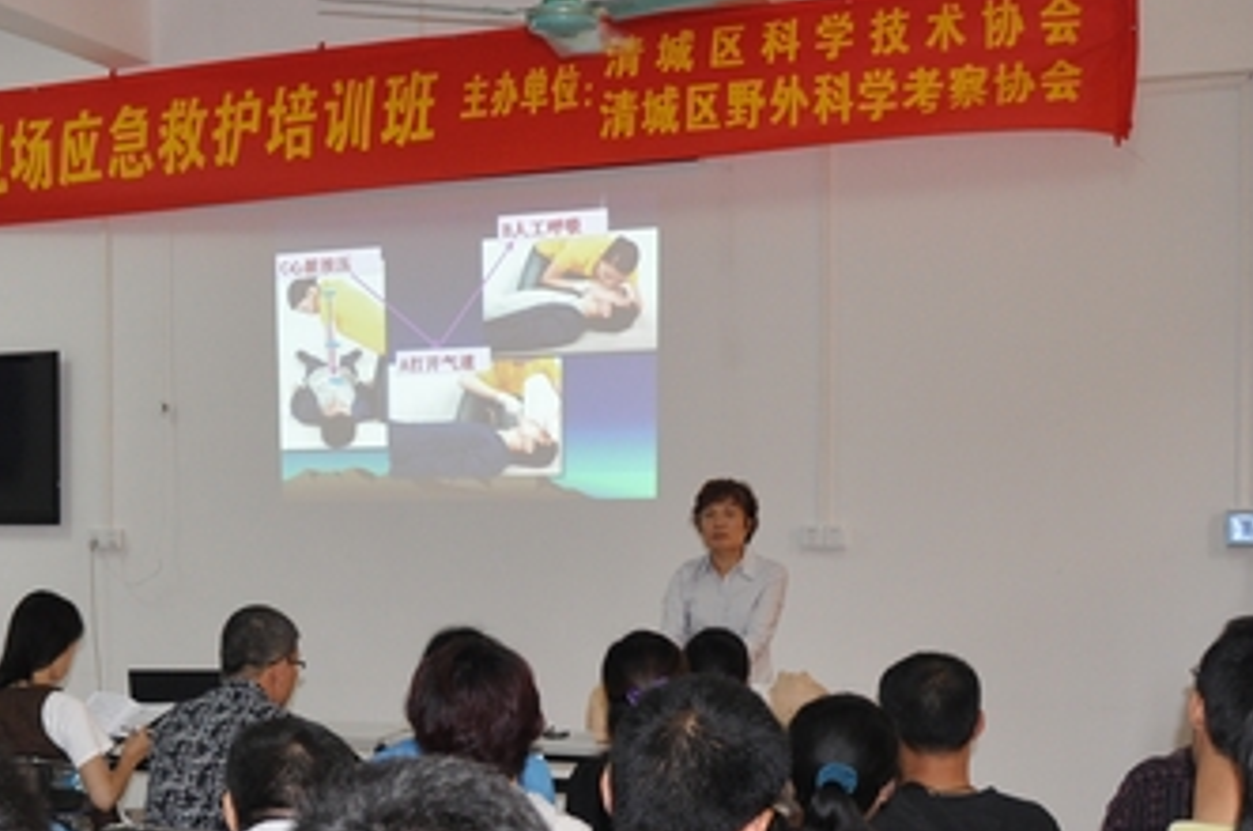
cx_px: 192
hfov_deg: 33.7
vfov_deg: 23.4
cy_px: 627
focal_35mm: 57
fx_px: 1980
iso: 640
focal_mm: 18
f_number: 4
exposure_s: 1/60
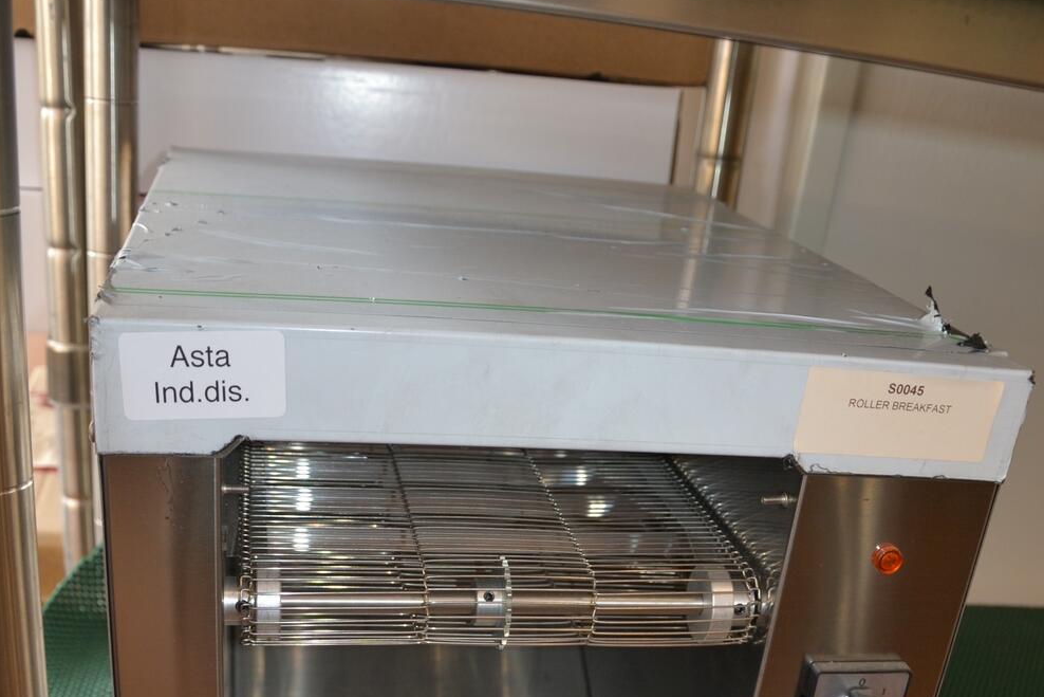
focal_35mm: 41
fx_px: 1189
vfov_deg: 31.1
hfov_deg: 47.4
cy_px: 634
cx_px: 524
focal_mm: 18
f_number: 3.5
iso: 320
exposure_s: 1/30
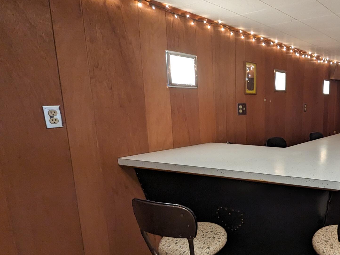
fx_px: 226
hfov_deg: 64.0
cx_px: 294
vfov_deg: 58.7
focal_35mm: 23
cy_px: 143
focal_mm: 1.95
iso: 252
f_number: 2.2
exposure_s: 1/30
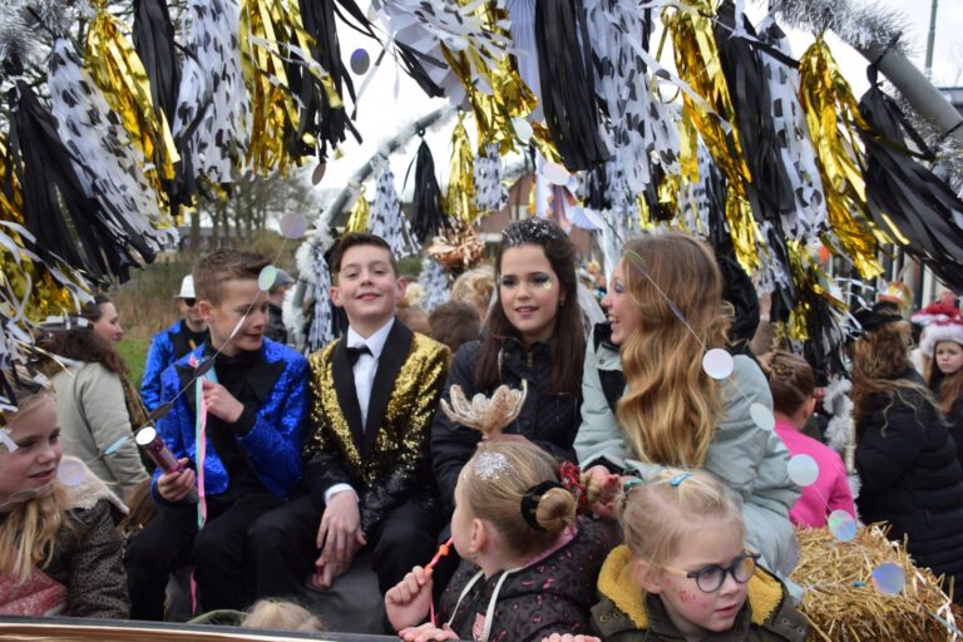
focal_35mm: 39
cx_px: 482
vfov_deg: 34.2
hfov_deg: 49.6
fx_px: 1043
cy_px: 321
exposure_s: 1/125
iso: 125
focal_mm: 26
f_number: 5.6
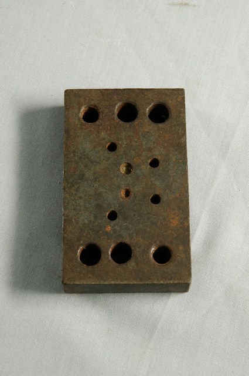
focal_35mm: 105
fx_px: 1092
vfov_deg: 19.5
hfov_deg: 13.0
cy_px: 188
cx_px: 124
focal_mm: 70
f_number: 10
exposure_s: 1/4
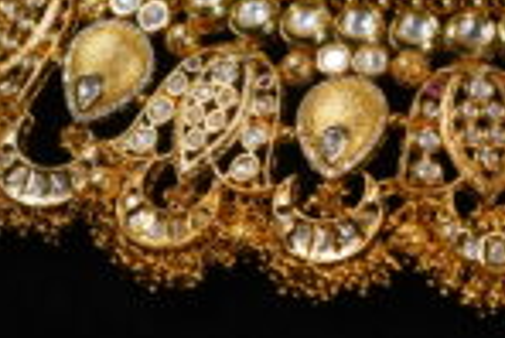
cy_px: -2
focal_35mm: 135
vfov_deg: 10.1
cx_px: 427
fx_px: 1896
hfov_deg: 15.1
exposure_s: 1/200
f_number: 7.1
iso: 4000
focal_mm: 50
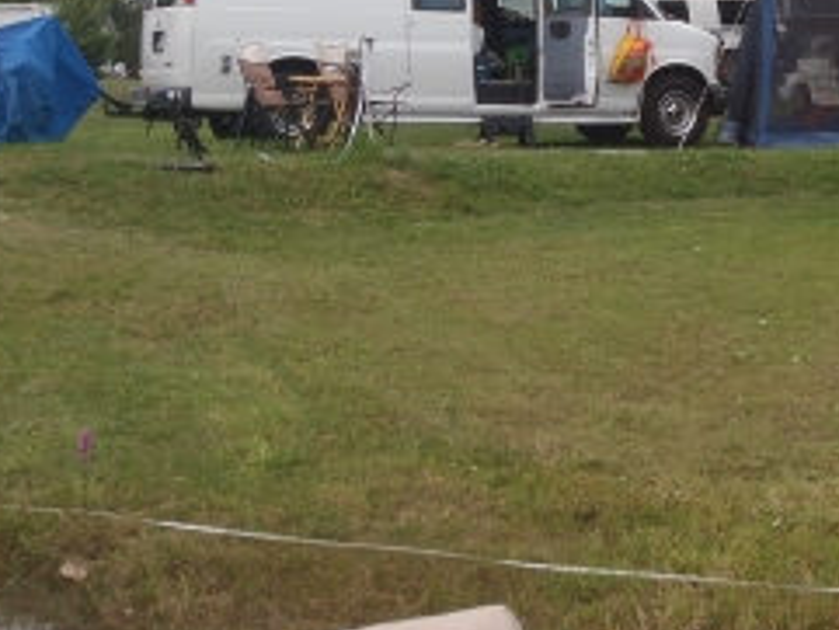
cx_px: 651
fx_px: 2110
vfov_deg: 16.7
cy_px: 16
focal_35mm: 87
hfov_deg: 22.2
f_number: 4.3
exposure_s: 1/320
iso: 80
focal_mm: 7.57
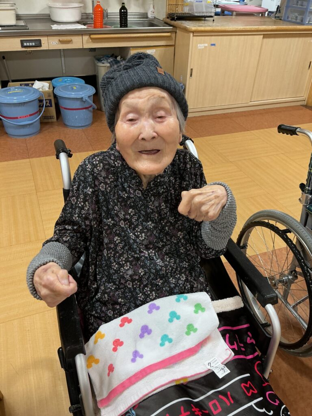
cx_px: 156
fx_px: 349
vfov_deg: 61.7
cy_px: 208
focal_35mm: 29
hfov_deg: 48.2
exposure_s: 1/60
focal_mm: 3
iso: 64
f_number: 1.8
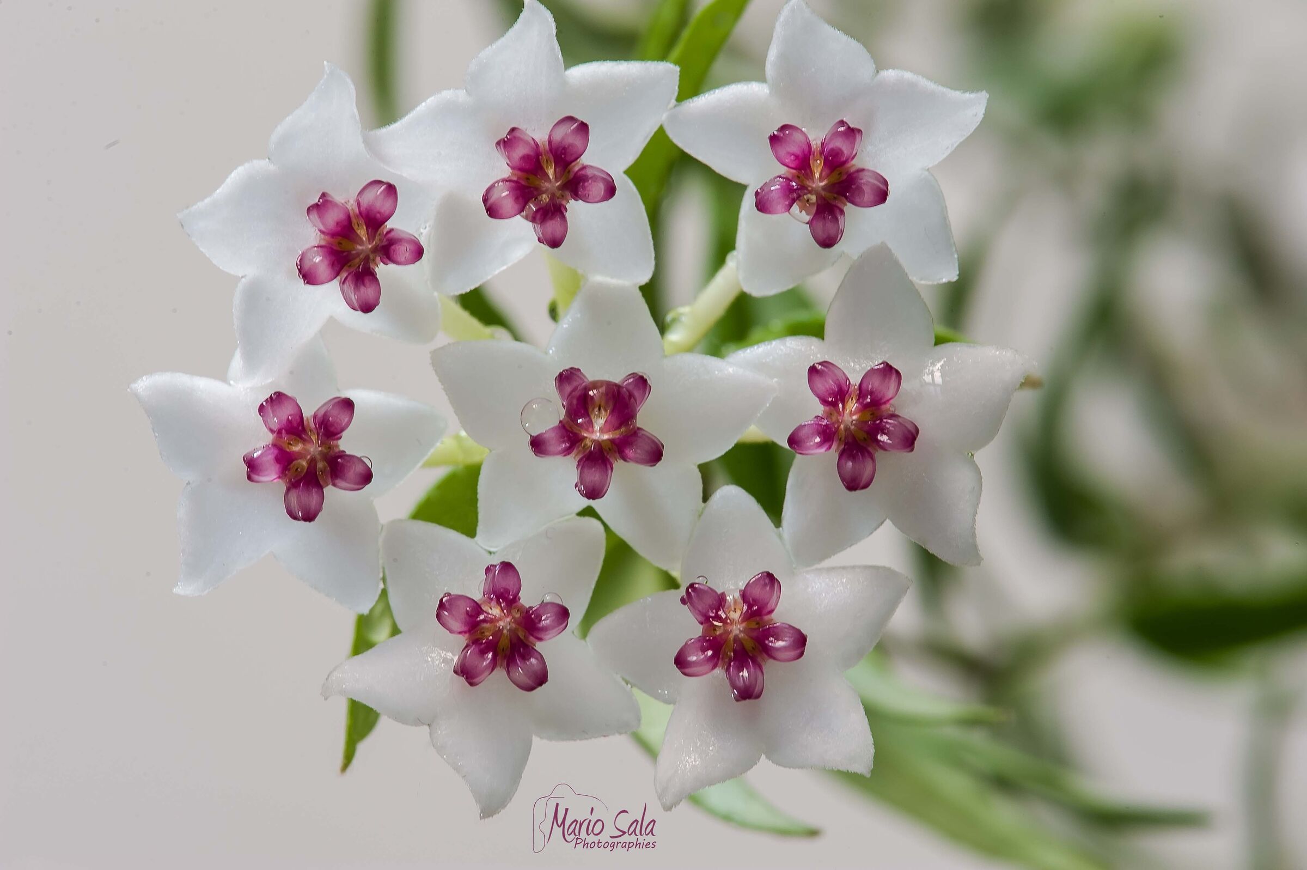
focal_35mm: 105
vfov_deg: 13.0
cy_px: 435
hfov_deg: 19.5
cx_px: 654
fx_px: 3810
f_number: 20
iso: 250
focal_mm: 105
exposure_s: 1/1.67
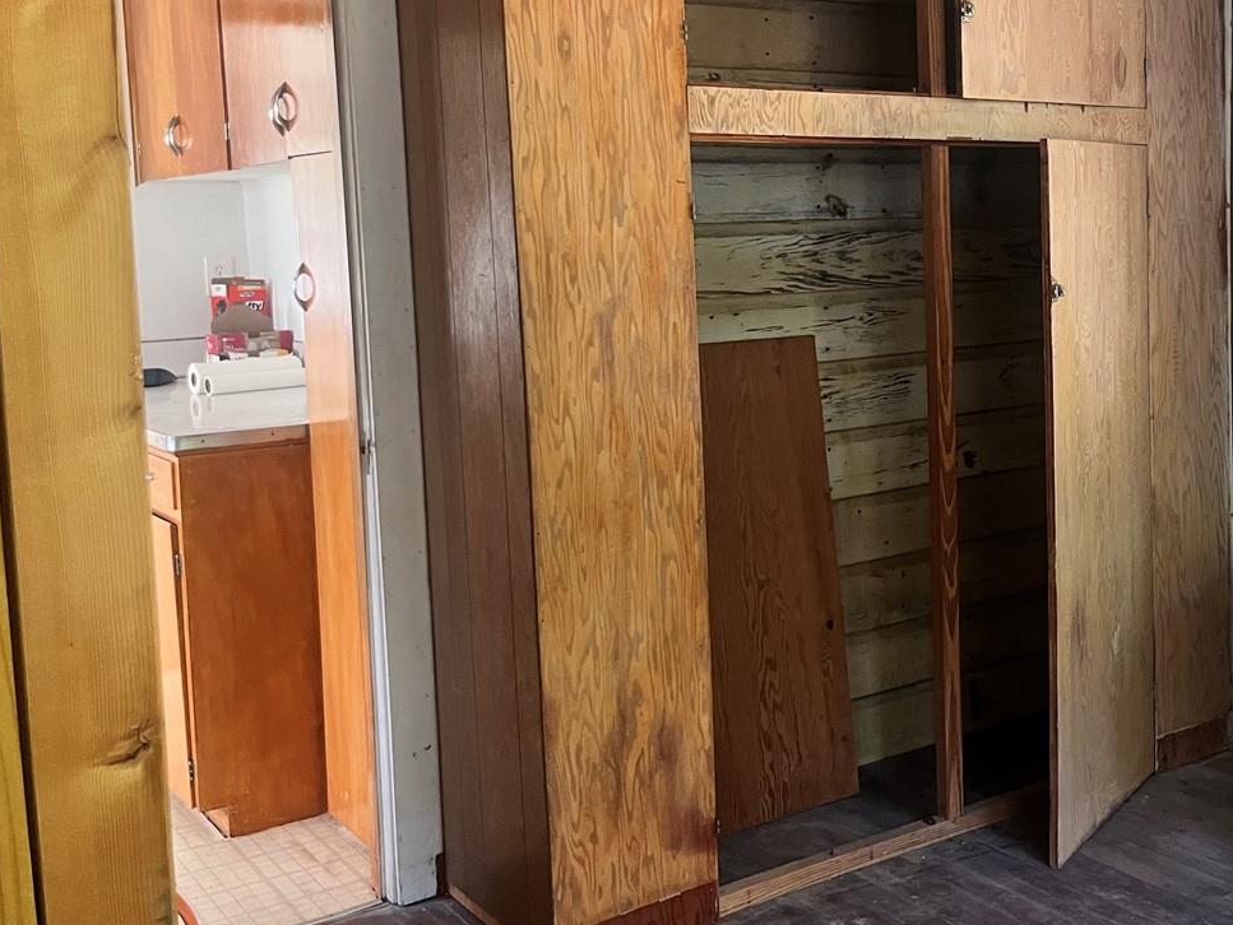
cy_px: 334
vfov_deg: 33.4
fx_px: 1532
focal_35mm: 43
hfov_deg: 42.0
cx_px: 974
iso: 125
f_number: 1.6
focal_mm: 5.1
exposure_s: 1/72
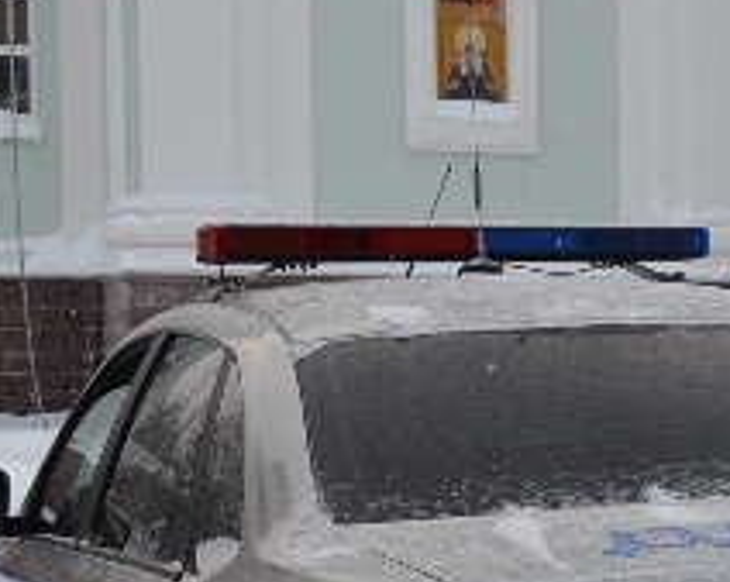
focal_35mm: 100
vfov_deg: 15.3
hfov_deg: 16.7
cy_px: 427
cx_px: 1209
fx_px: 2158
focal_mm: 20
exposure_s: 1/125
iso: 250
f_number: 5.6
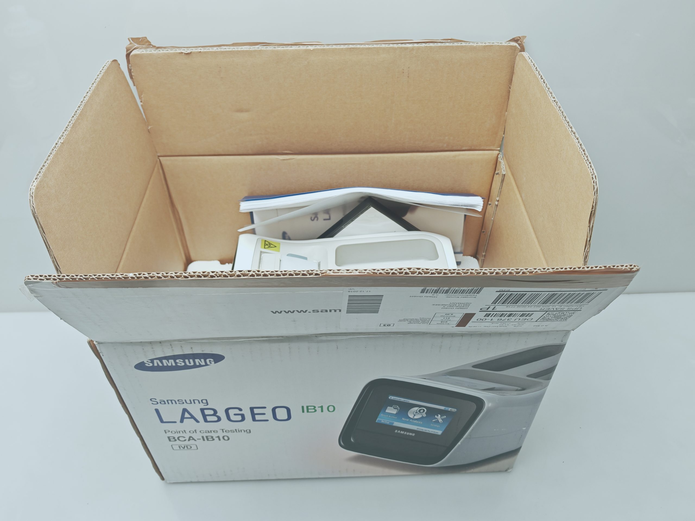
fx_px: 542
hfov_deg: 65.3
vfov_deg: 51.4
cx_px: 348
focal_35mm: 27
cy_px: 260
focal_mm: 6.83
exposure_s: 1/100
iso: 100
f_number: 2
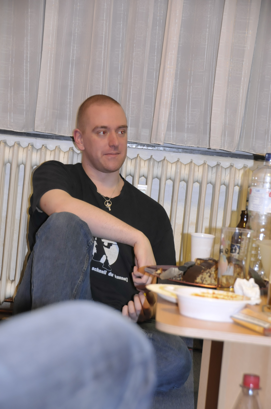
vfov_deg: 20.9
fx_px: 1104
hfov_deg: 14.0
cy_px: 204
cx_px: 136
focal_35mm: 98
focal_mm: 65
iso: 800
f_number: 5
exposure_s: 1/5
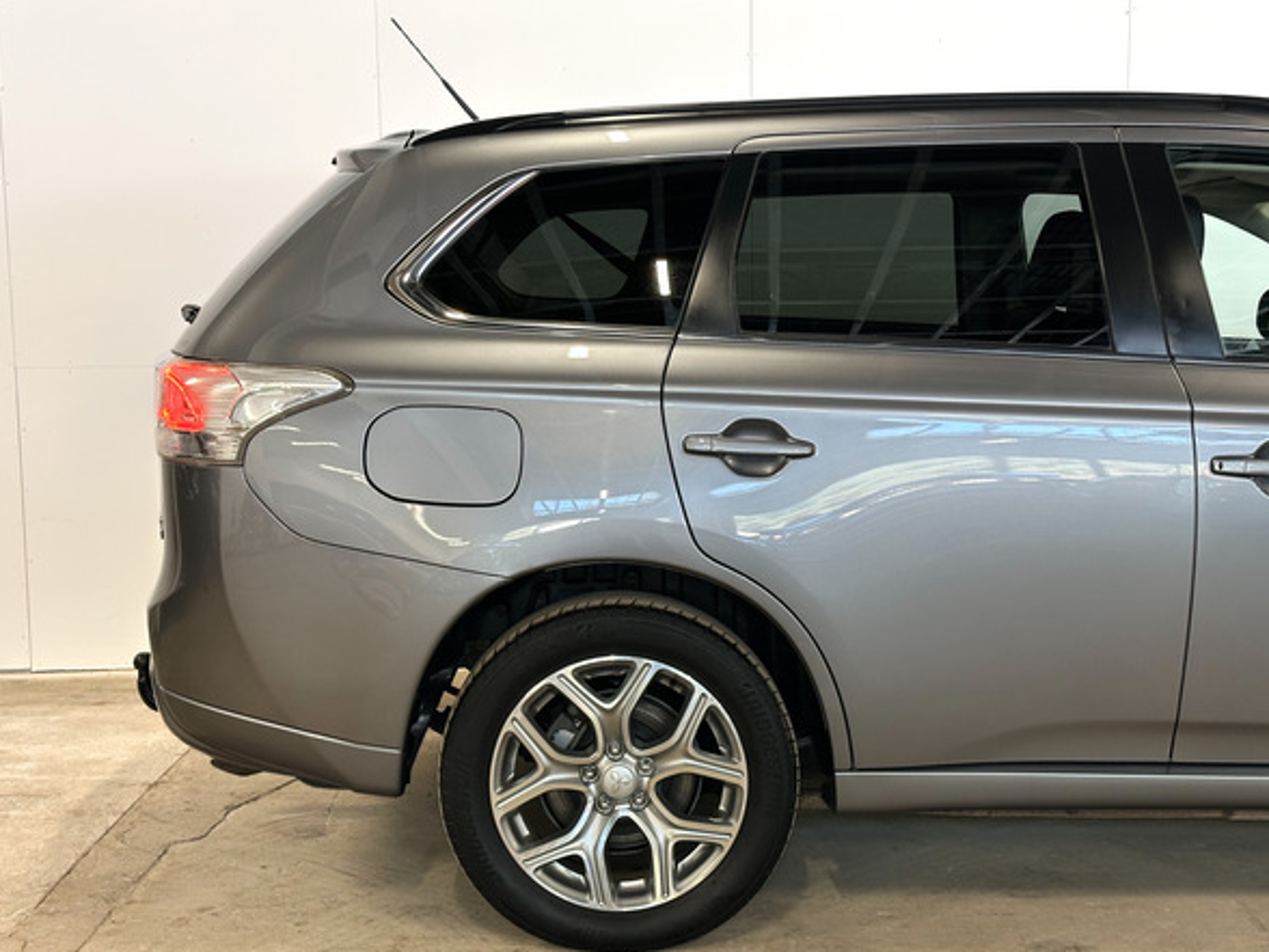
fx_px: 1796
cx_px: 643
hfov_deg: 38.9
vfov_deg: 29.7
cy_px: 484
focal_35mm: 49
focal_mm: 6.86
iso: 125
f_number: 1.8
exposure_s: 1/50
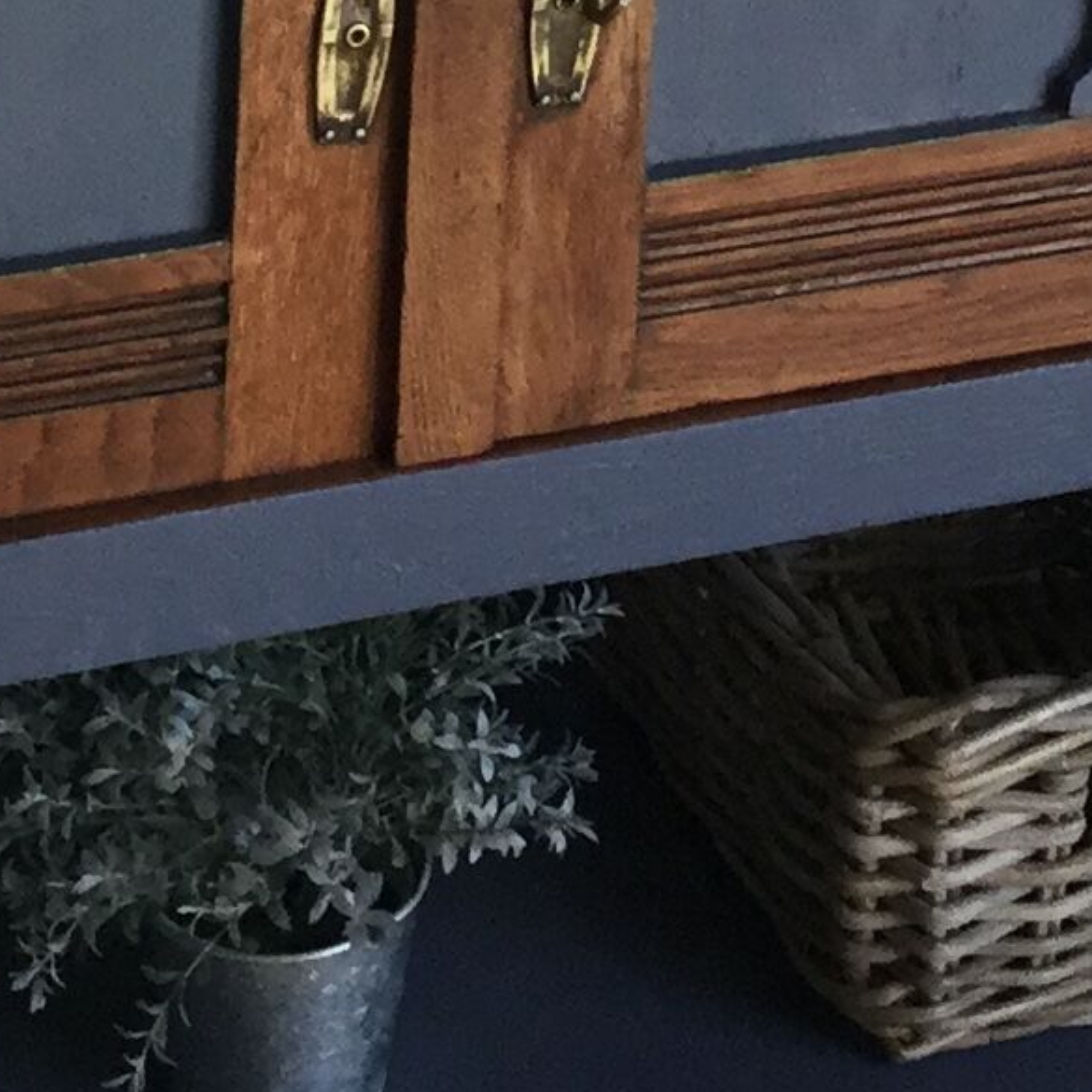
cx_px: 407
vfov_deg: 10.9
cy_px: -691
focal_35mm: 153
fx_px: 5461
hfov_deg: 11.4
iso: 32
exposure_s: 1/33
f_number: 2.4
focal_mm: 3.3
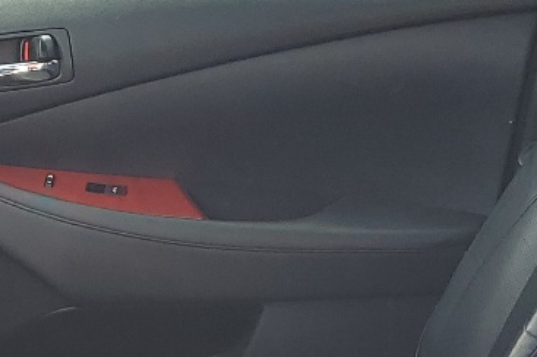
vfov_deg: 11.1
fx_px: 1759
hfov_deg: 17.1
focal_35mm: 118
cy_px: 544
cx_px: 56
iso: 50
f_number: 1.5
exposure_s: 1/435
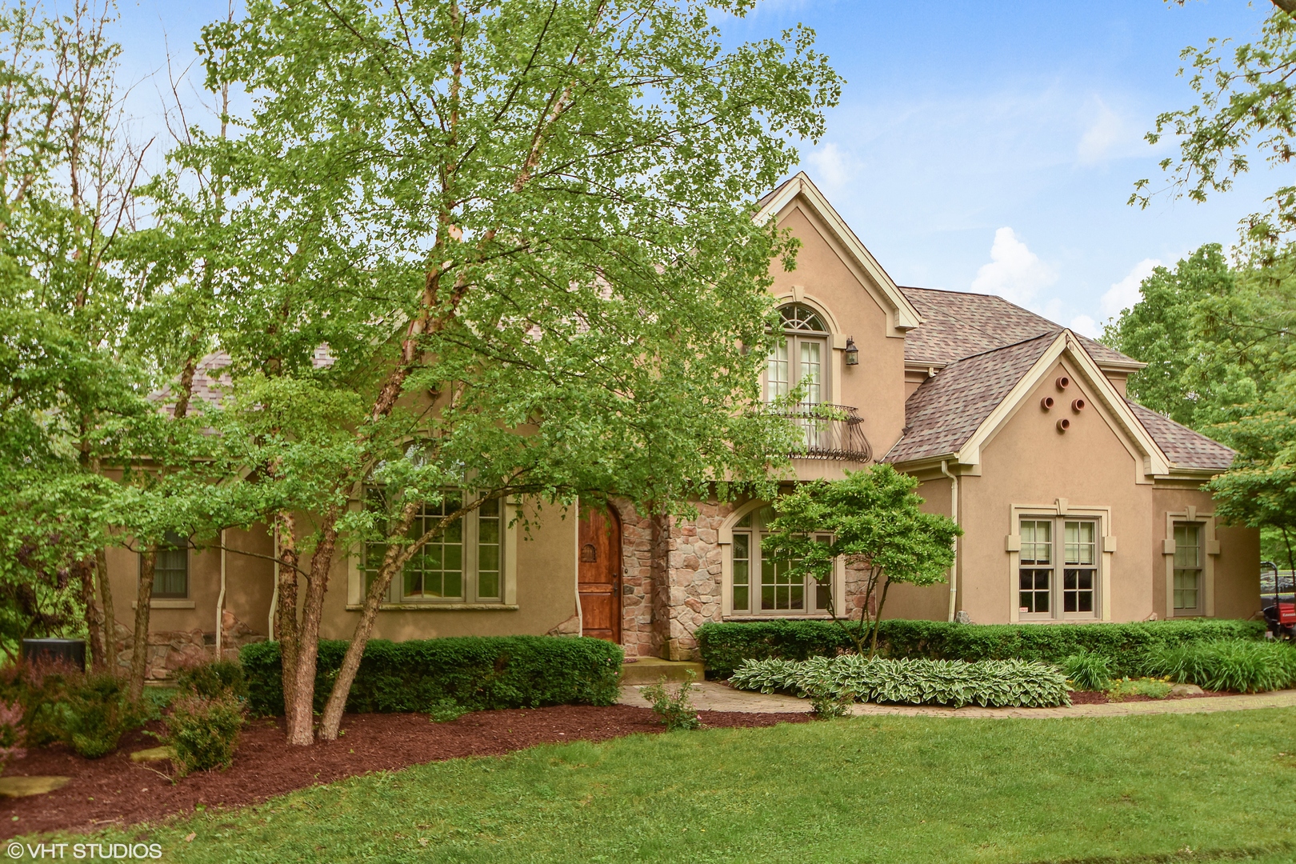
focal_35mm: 30
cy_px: 432
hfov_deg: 61.9
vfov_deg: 43.6
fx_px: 1080
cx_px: 648
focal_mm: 20
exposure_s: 1/125
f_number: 8
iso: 200
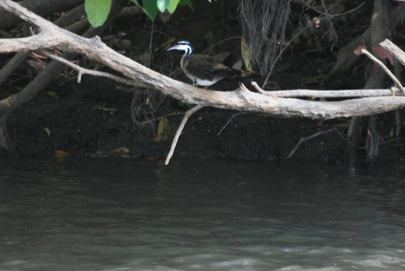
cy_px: 141
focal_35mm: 518
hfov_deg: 4.0
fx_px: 5834
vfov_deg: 2.7
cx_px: 178
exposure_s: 1/160
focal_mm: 300
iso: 400
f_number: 5.6
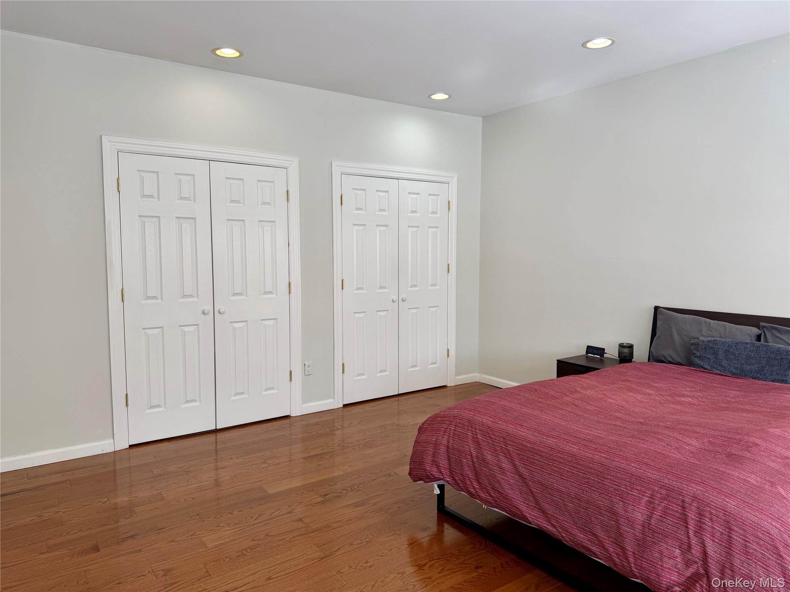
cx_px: 395
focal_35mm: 24
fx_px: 548
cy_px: 296
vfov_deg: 56.8
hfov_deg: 71.6
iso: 64
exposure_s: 1/186
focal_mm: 6.76
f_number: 1.78
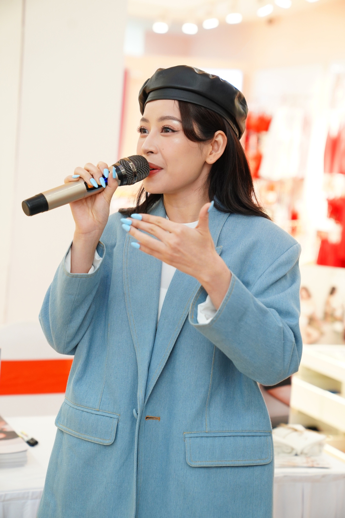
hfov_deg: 19.5
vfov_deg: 28.8
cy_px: 259
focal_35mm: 70
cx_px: 172
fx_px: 1006
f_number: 3.5
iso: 1250
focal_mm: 70
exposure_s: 1/125
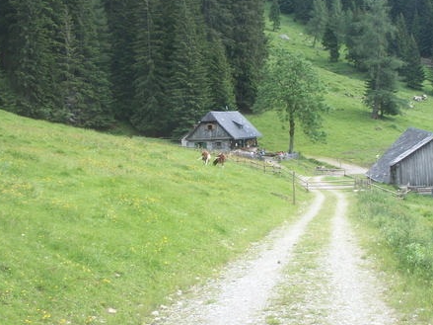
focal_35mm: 54
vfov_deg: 27.0
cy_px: 143
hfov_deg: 35.0
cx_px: 305
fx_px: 675
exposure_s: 1/40
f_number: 7.1
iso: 64
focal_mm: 7.7
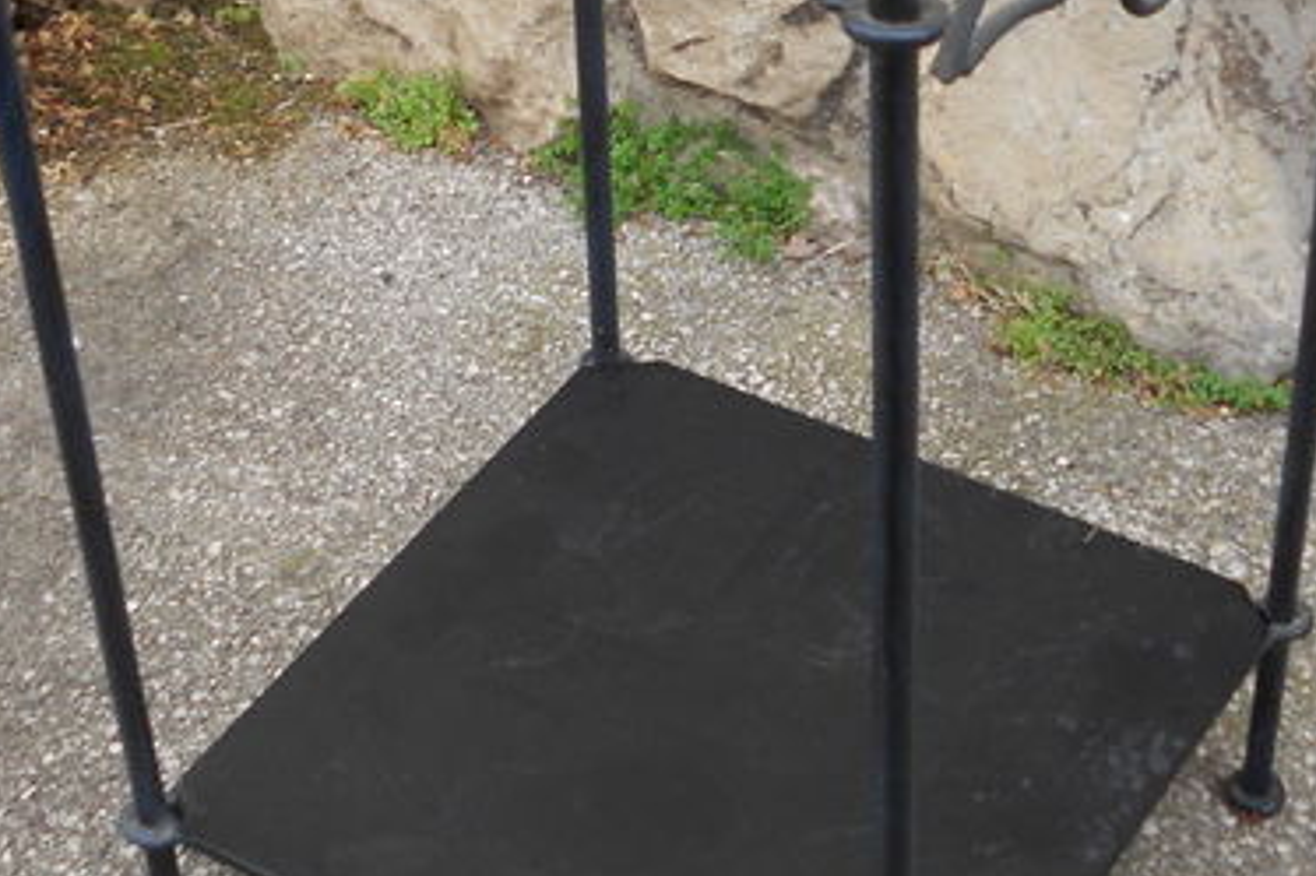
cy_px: 264
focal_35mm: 89
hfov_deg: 22.9
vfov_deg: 15.3
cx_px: 616
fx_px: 3252
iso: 80
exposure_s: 1/200
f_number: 3.5
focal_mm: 5.8
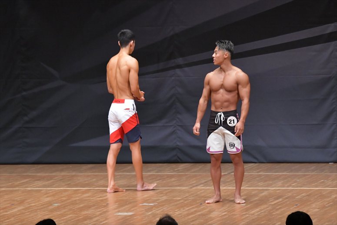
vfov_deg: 5.7
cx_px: 168
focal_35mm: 240
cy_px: 112
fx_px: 2246
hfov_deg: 8.6
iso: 6400
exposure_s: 1/400
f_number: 5.6
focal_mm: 160
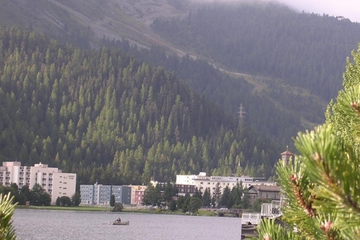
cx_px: 228
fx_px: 1650
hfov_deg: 12.4
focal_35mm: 165
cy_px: 127
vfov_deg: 8.3
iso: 100
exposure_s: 1/115
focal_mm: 17.4
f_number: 4.9
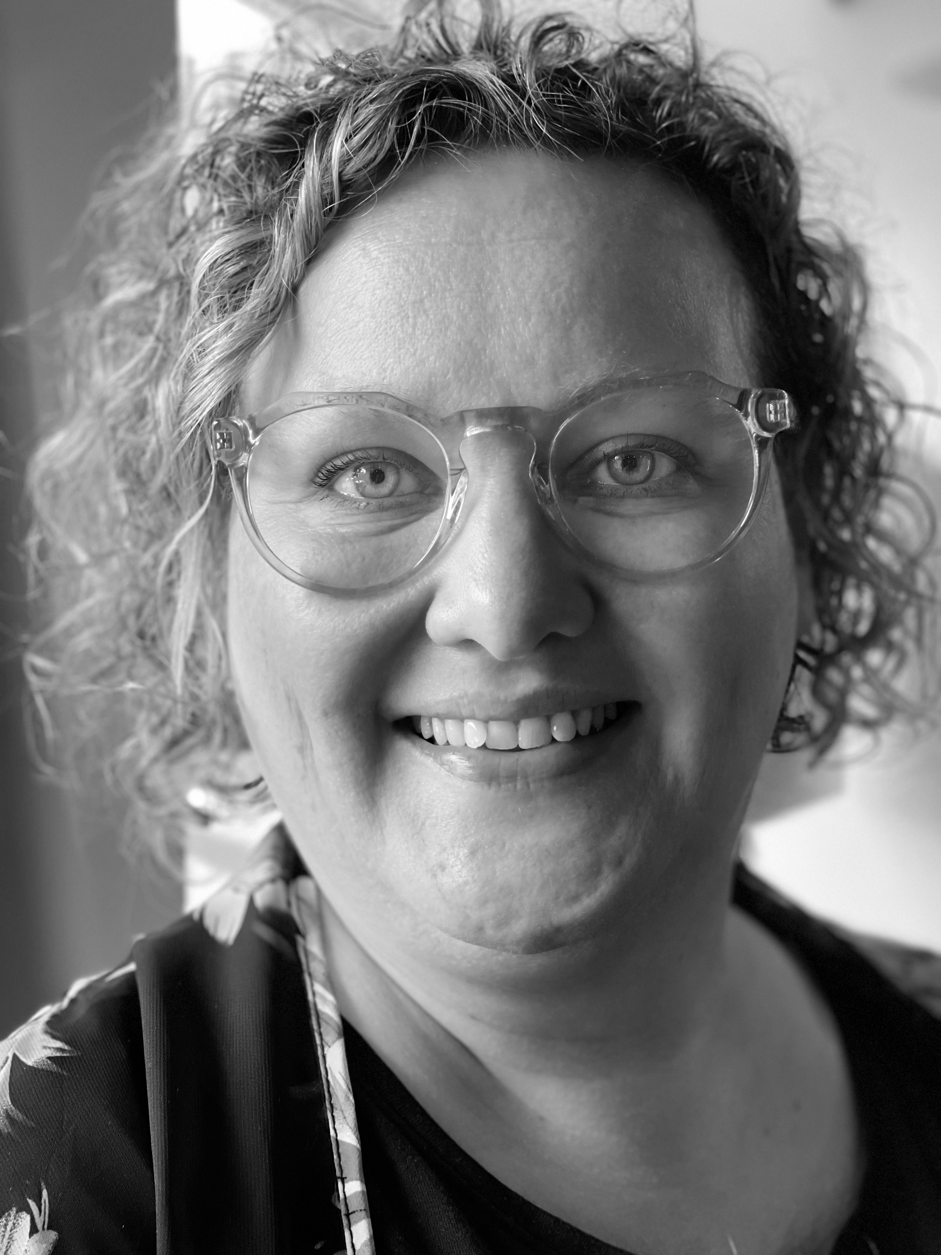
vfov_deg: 30.3
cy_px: 628
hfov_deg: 22.9
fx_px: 2320
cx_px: 470
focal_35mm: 64
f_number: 2.2
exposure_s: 1/100
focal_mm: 7.5
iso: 250
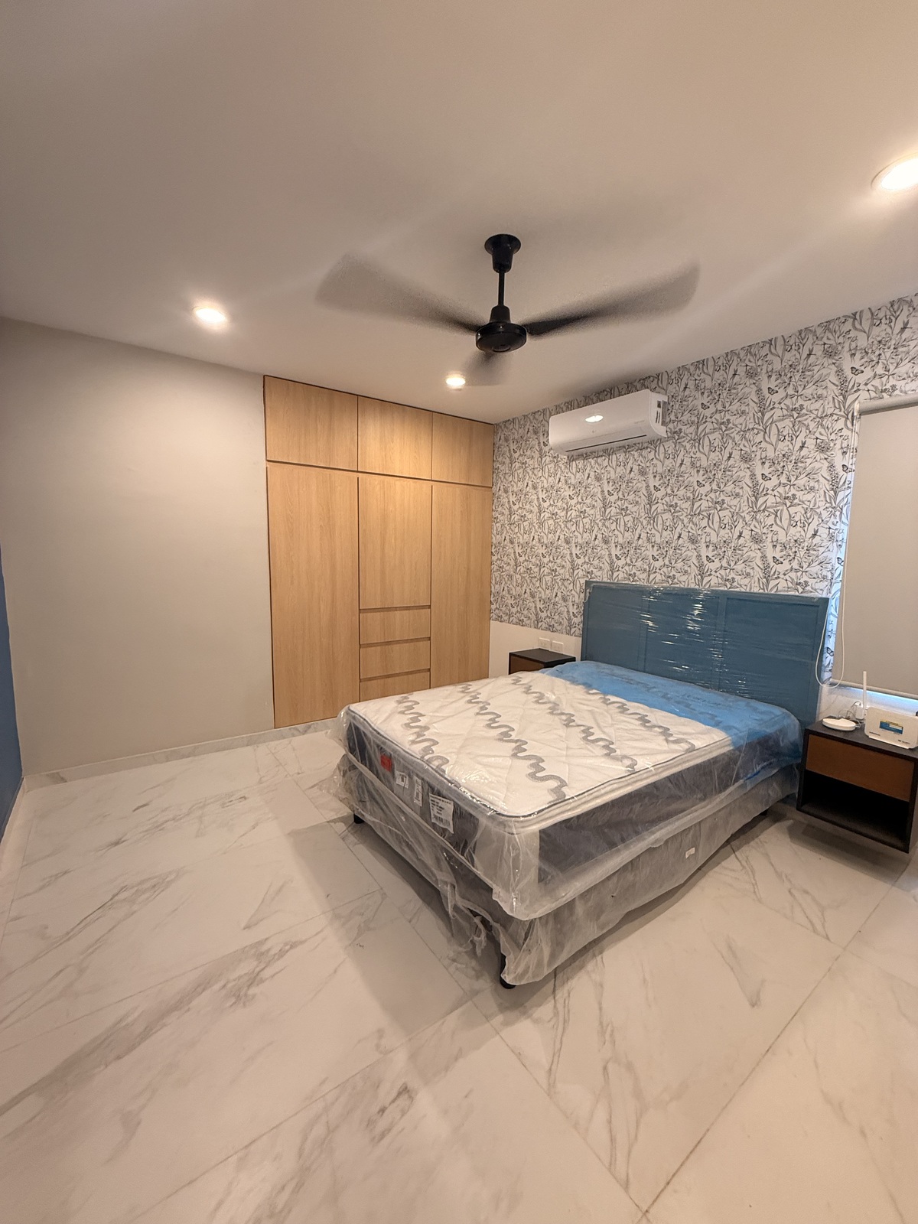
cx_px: 459
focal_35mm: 14
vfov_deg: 102.1
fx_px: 495
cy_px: 612
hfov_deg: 85.7
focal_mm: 2.22
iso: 250
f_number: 2.2
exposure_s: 1/60
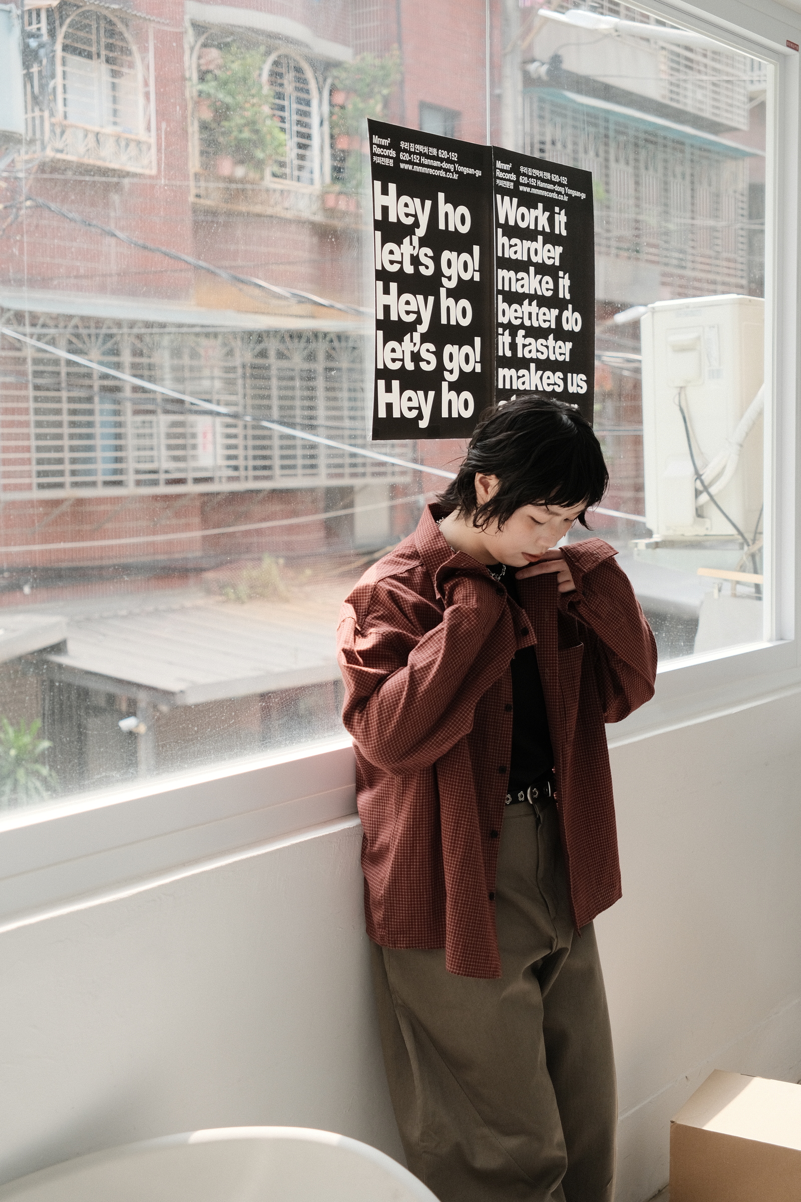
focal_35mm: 48
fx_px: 1602
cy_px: 601
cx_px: 400
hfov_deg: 28.1
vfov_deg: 41.1
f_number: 2.8
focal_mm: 31.9
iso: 640
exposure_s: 1/500
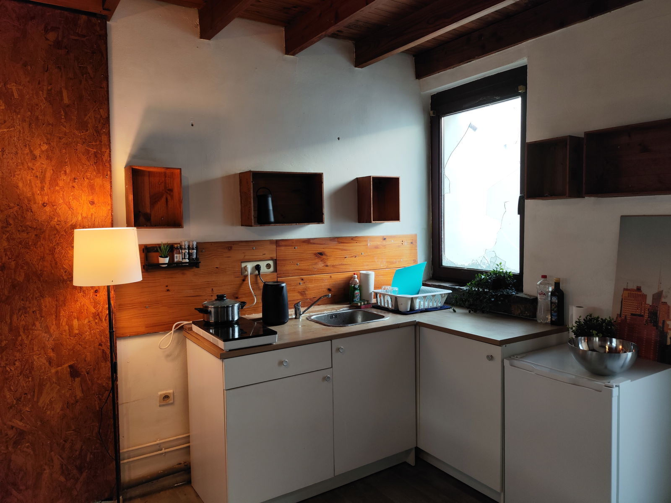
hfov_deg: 71.6
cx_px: 336
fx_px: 465
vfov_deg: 56.8
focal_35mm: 24
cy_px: 252
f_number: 1.8
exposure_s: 1/50
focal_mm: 4.68
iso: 68
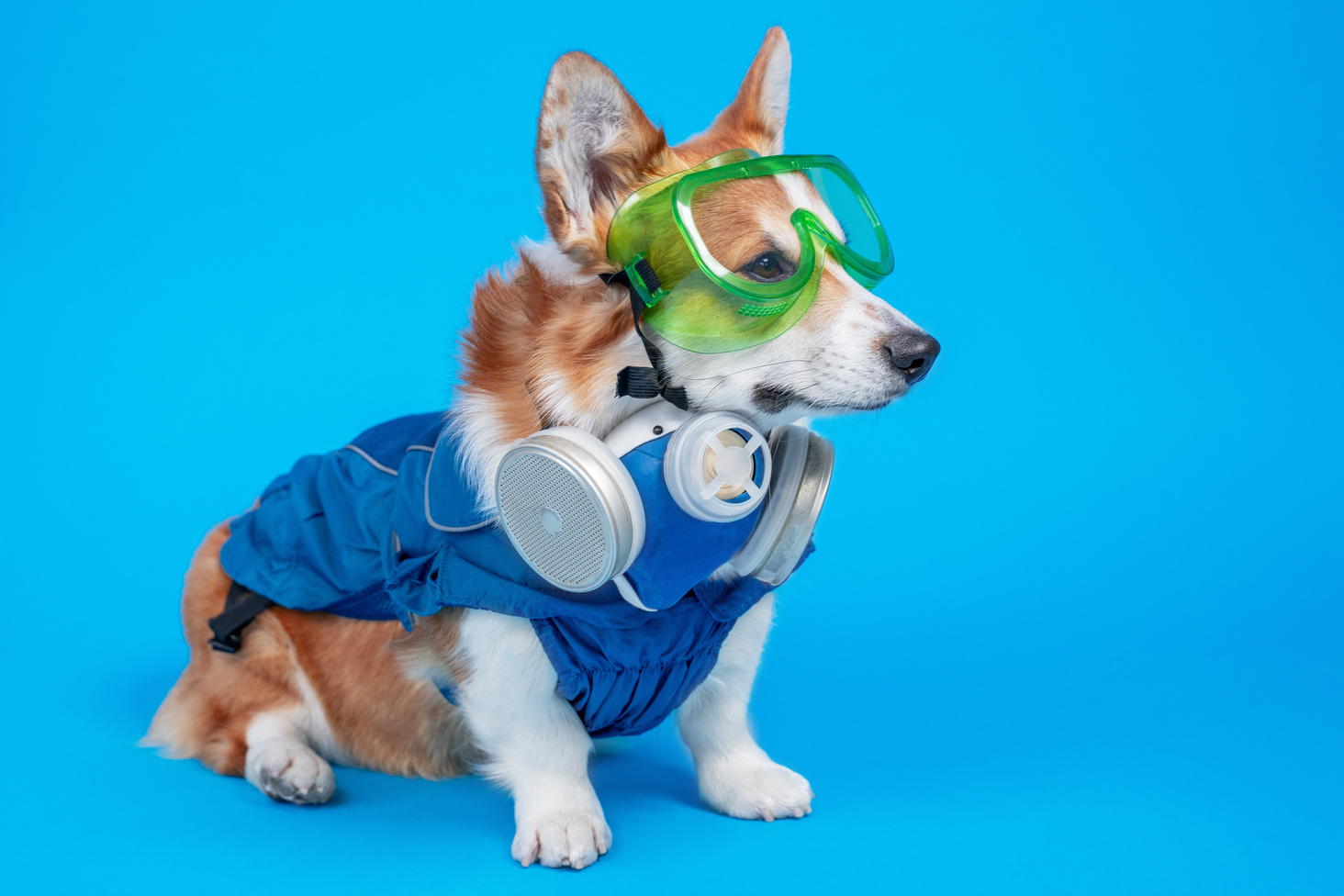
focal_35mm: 67
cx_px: 672
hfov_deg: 30.1
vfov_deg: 20.3
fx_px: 2501
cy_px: 448
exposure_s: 1/200
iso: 640
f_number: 7.1
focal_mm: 67
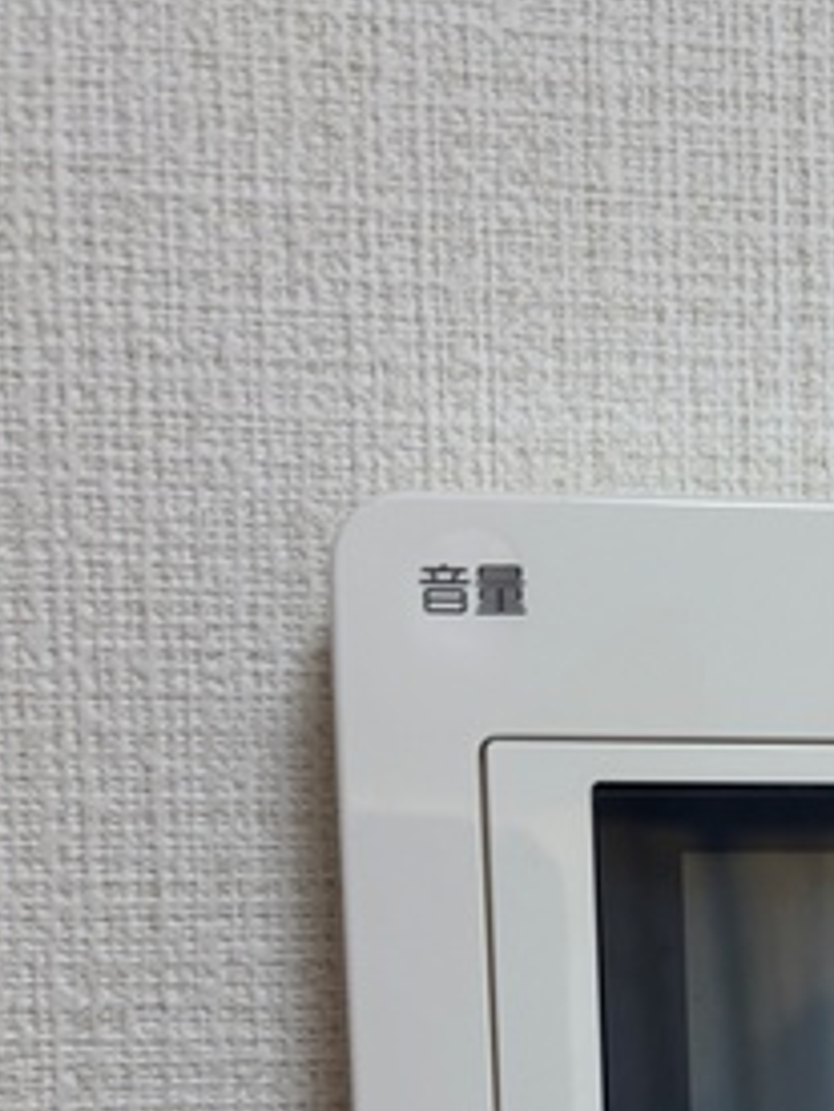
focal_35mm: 66
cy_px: 1196
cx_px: 1005
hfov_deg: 20.7
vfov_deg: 27.2
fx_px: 2120
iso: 100
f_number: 1.6
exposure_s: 1/120
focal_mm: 5.96
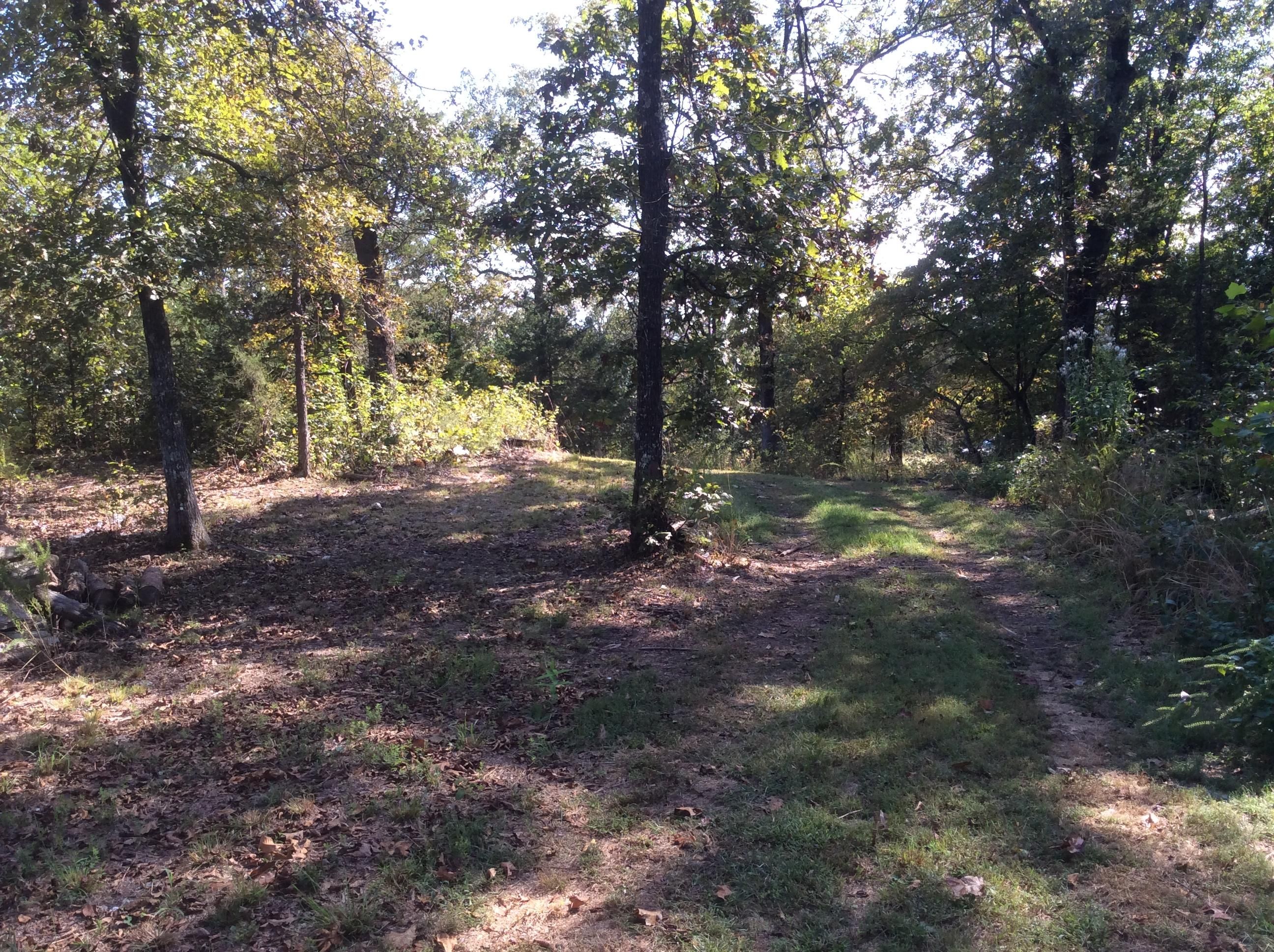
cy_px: 476
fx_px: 1176
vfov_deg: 44.1
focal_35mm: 32
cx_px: 637
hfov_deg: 56.9
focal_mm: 3.3
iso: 32
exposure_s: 1/244
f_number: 2.4
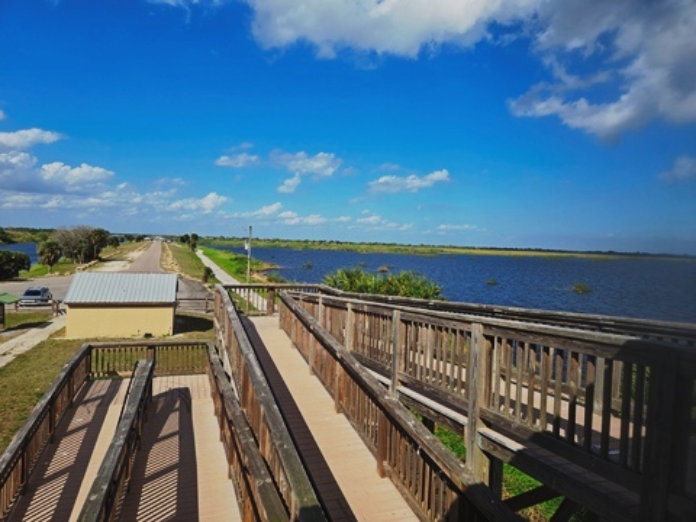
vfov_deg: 58.9
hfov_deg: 73.9
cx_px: 348
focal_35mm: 23
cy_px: 261
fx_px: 462
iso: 25
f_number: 1.8
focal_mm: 5.4
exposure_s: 1/2384
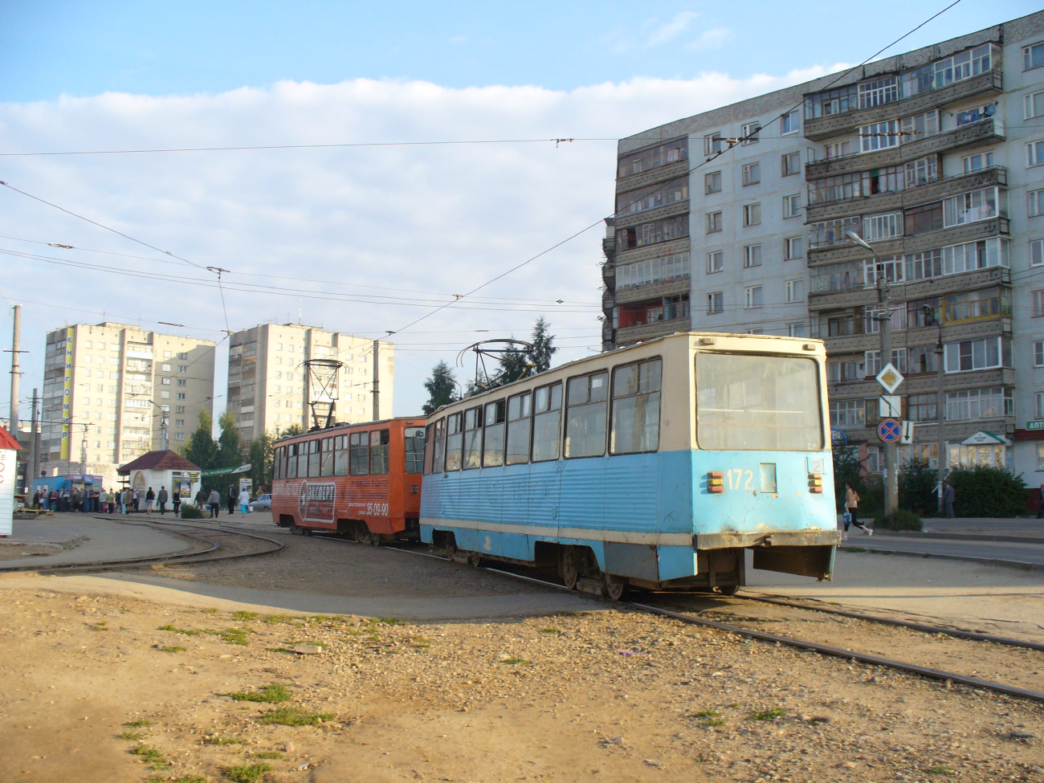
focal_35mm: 37
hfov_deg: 50.1
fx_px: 1116
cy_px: 392
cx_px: 522
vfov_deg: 38.7
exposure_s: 1/125
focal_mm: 6.1
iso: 80
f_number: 5.6
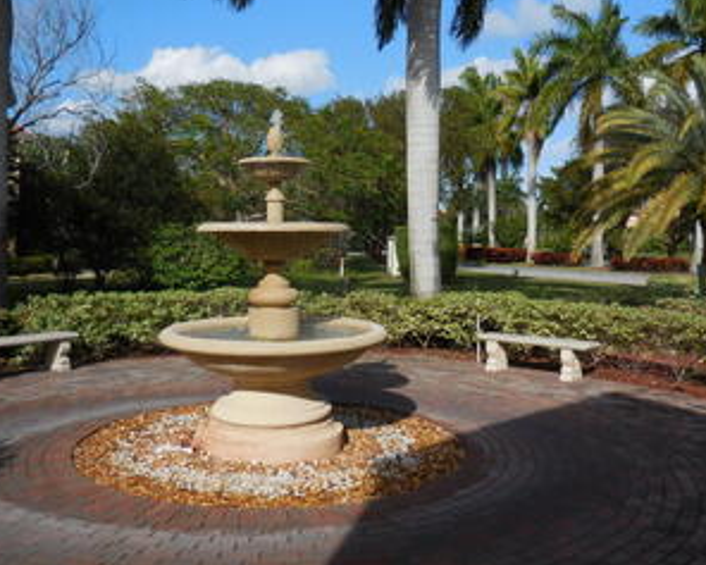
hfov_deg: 54.1
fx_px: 690
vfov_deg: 44.5
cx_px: 324
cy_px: 243
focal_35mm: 33
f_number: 3.3
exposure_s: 1/2000
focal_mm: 4.5
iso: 125
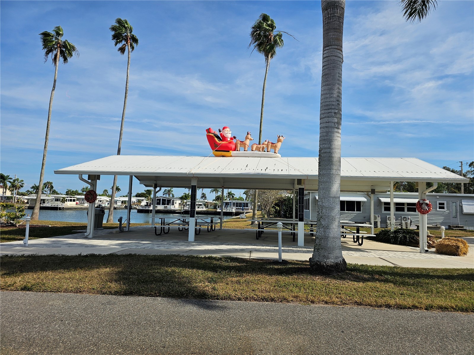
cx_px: 237
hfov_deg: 73.9
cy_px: 178
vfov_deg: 58.9
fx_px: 315
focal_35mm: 23
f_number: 1.7
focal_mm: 6.3
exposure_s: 1/1339
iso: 10
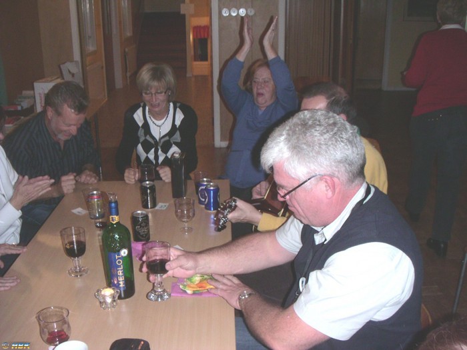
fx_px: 513
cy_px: 175
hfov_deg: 49.0
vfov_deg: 37.7
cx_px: 234
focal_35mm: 38
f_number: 2.8
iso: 160
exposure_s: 1/50
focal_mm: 6
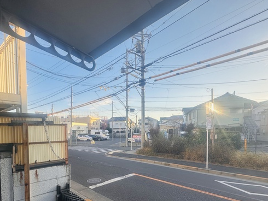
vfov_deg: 63.9
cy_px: 138
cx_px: 124
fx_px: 155
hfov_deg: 81.6
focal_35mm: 20
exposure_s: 1/619
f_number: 2.2
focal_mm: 2.22
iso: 40
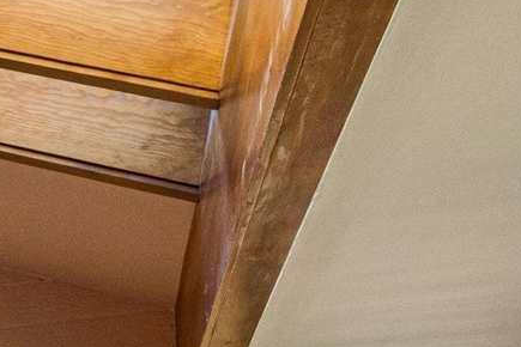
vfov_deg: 11.1
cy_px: 742
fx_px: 1585
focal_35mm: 110
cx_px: -738
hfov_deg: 13.5
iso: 400
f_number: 13
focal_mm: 15.5
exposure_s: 1/4
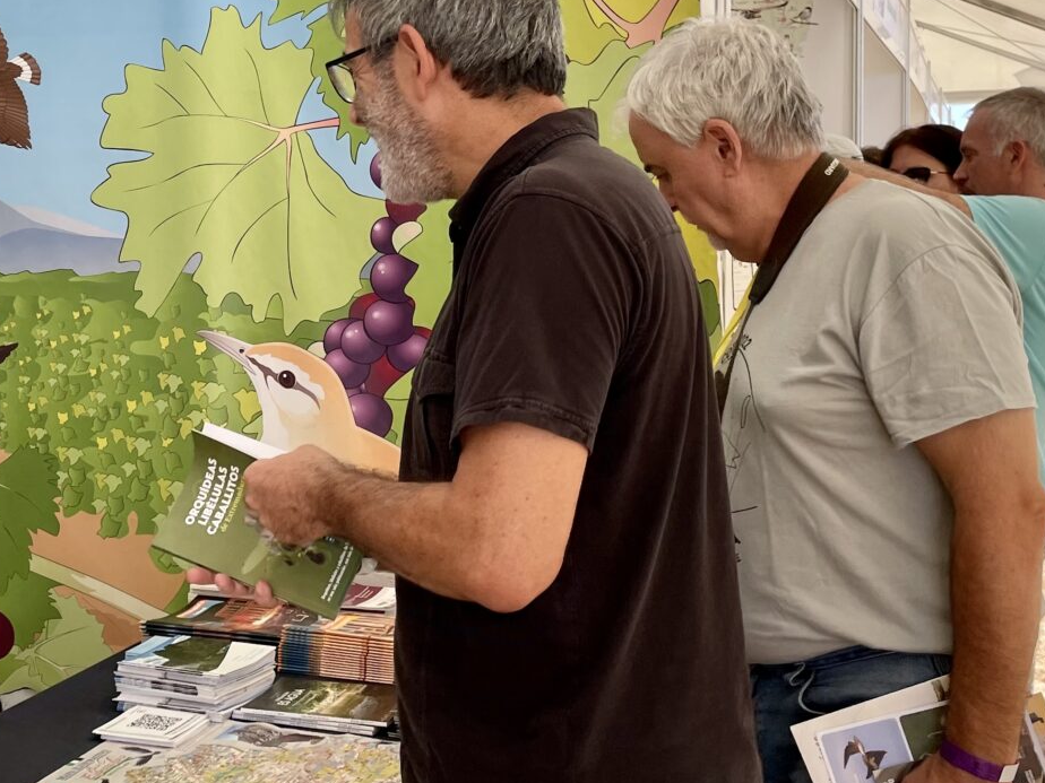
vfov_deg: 26.9
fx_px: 1630
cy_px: 266
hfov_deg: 35.3
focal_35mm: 54
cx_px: 363
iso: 32
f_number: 1.6
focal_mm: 4.2
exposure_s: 1/818
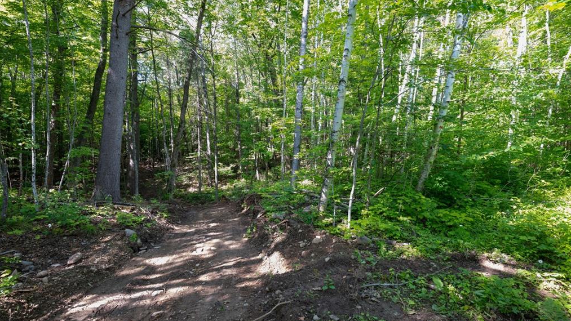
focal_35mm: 18
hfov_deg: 92.7
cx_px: 286
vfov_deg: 61.0
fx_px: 273
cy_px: 160
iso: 400
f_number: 5.6
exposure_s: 1/20
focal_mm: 17
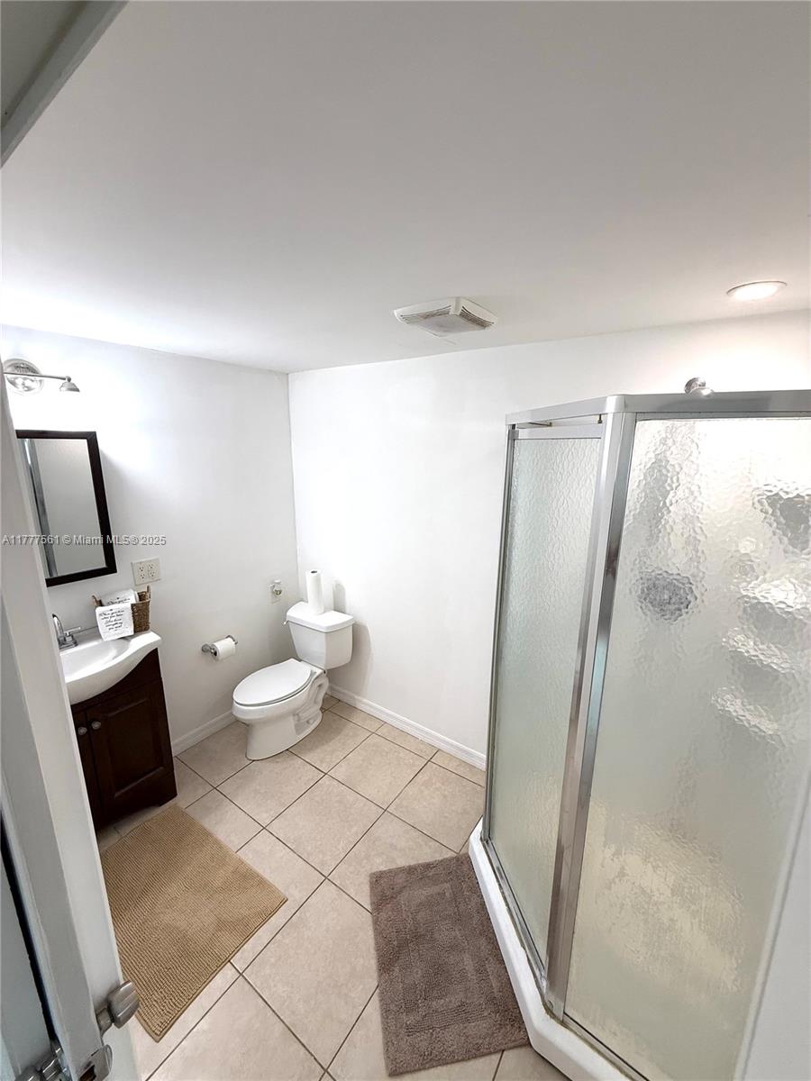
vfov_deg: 102.1
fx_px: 437
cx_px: 406
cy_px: 540
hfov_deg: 85.7
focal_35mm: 14
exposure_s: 1/120
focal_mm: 2.22
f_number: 2.2
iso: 160
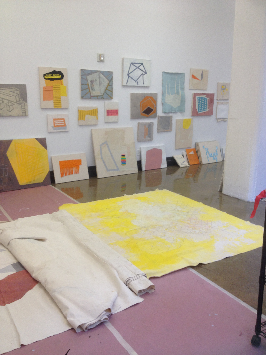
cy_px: 178
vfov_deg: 52.6
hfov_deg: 40.7
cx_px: 133
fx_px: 359
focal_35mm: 35
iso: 50
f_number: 2.4
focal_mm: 4.28
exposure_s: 1/24
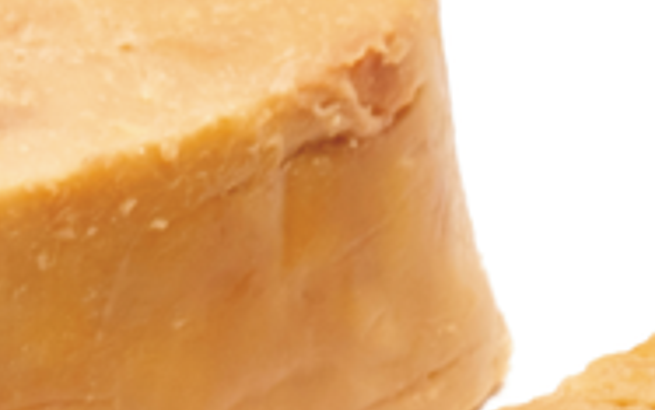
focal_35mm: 733
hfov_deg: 2.9
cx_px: 750
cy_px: 648
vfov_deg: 1.8
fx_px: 13089
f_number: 32
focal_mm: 105
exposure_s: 1/125
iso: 100
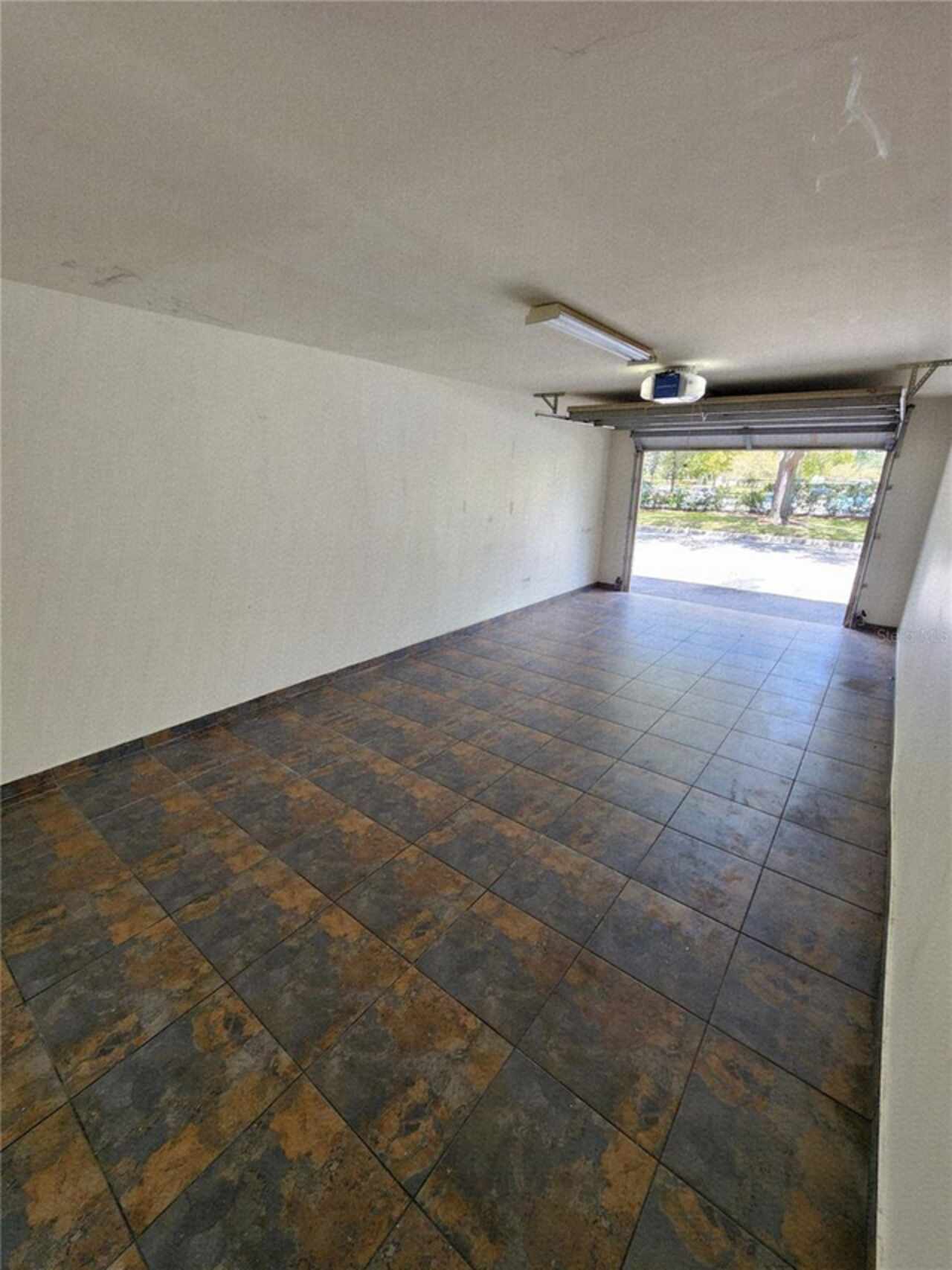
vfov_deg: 106.2
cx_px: 476
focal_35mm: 13
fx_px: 477
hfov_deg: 89.9
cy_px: 635
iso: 100
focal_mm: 2.2
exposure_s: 1/60.2
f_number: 2.2
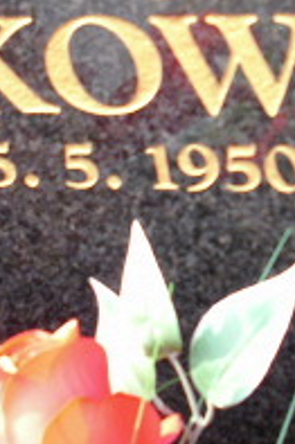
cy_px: 158
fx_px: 1539
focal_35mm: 125
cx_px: 333
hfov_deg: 10.8
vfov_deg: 16.4
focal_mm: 6.2
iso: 50
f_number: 2.8
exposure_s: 1/96
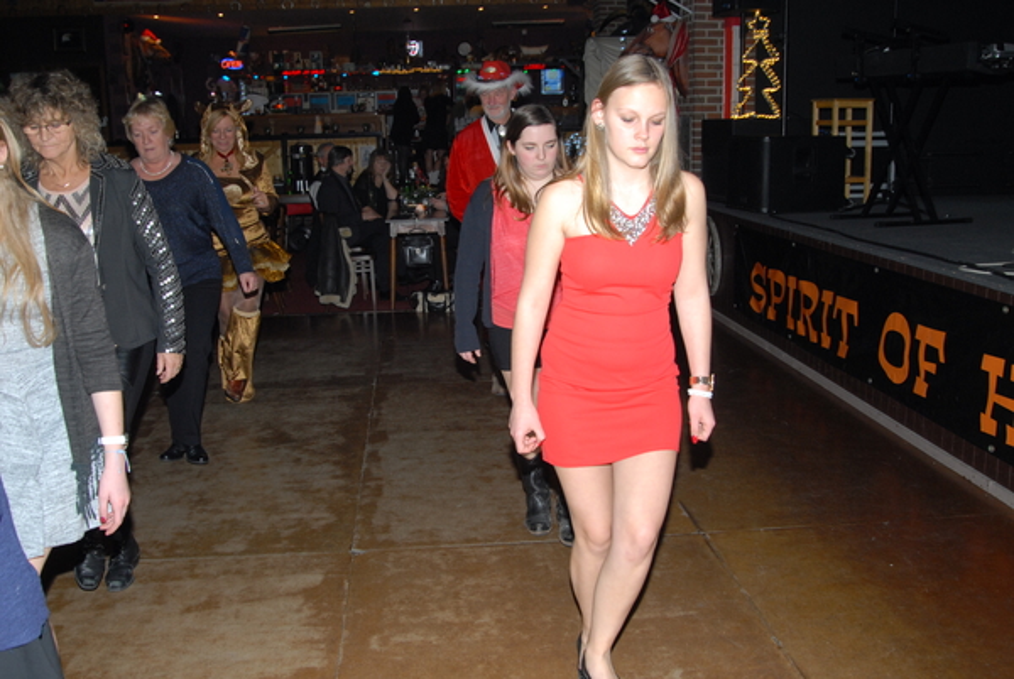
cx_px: 507
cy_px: 340
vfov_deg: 37.0
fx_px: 1015
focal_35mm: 36
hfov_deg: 53.1
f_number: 5.6
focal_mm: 24
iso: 400
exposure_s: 1/60
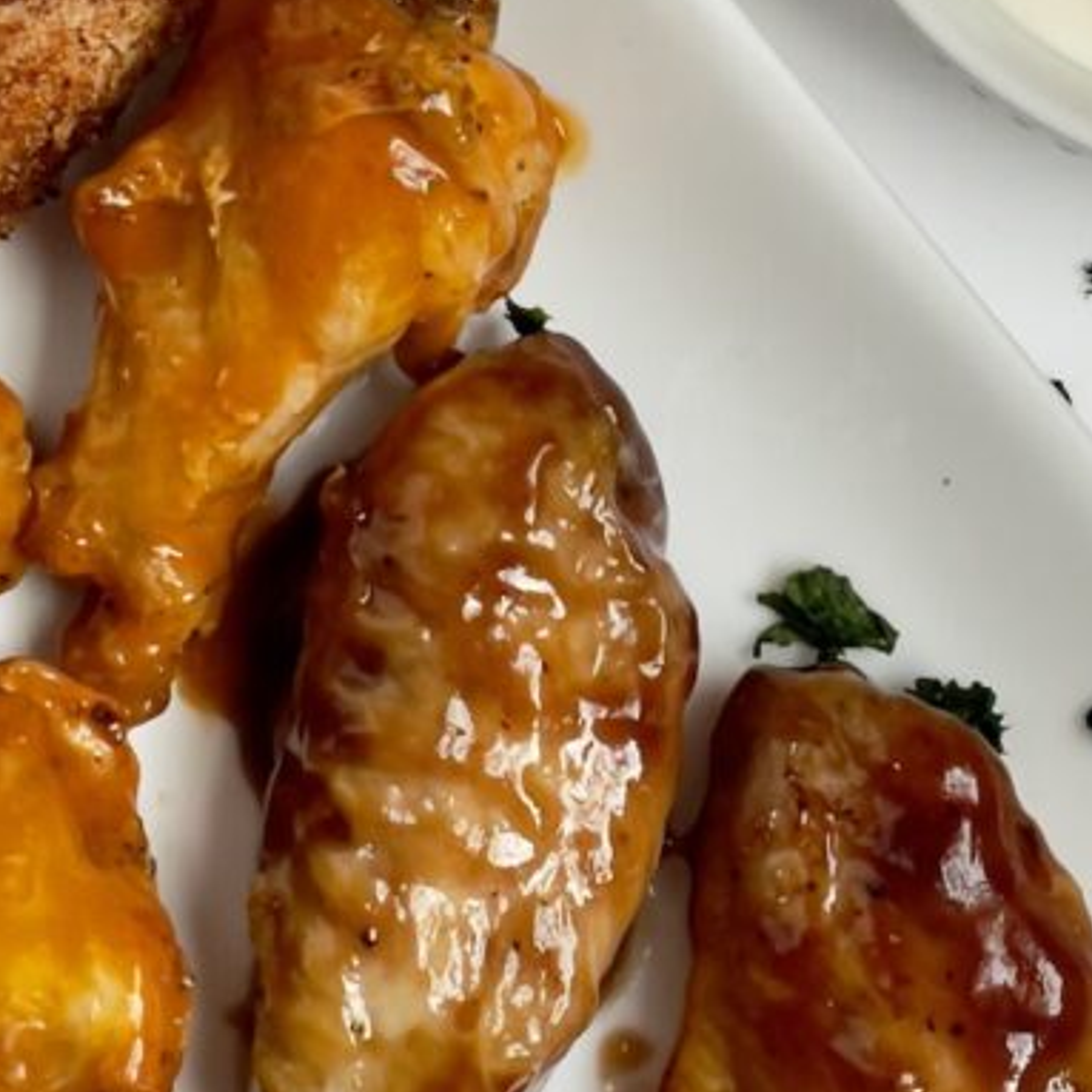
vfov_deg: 14.2
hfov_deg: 14.1
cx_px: 160
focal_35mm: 123
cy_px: 573
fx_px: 4390
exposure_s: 1/122
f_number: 2
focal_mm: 6
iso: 40
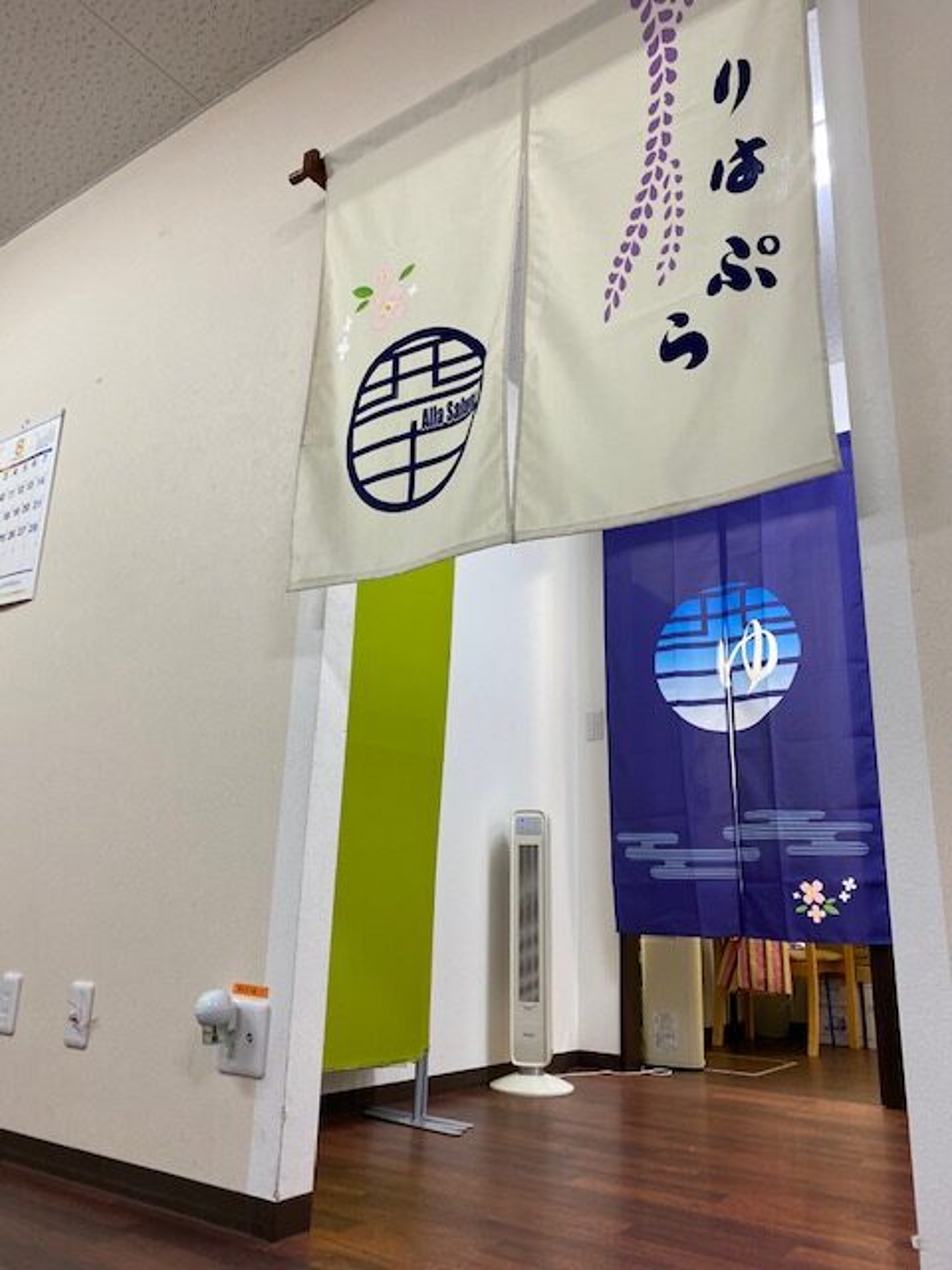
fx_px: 953
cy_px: 635
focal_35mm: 26
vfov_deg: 67.3
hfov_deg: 53.1
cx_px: 476
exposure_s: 1/60
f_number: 1.8
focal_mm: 4.25
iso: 80
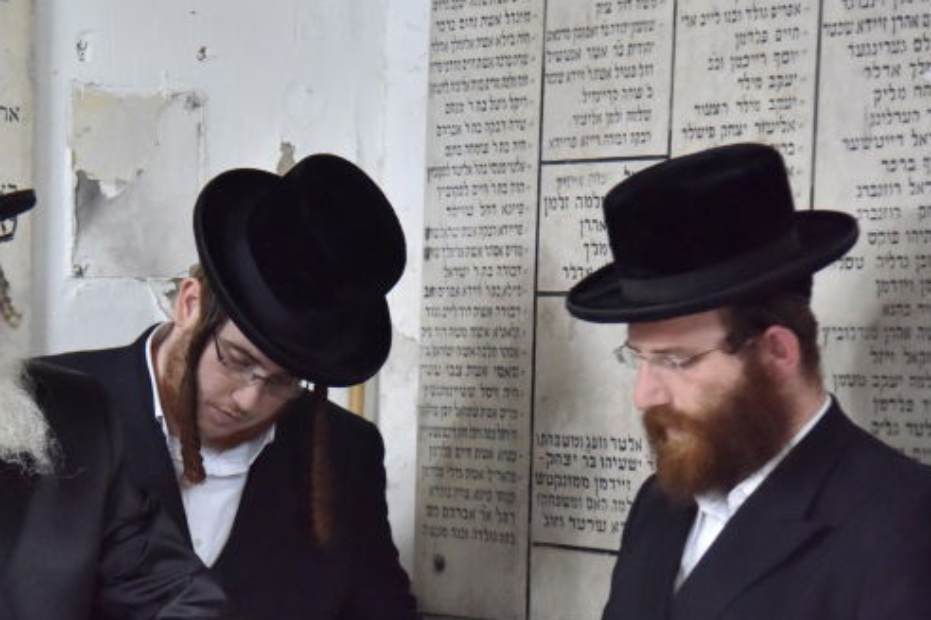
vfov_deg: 8.8
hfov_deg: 13.0
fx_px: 4034
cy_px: 504
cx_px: 44
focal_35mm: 156
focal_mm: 75
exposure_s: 1/80
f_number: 4
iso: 2500
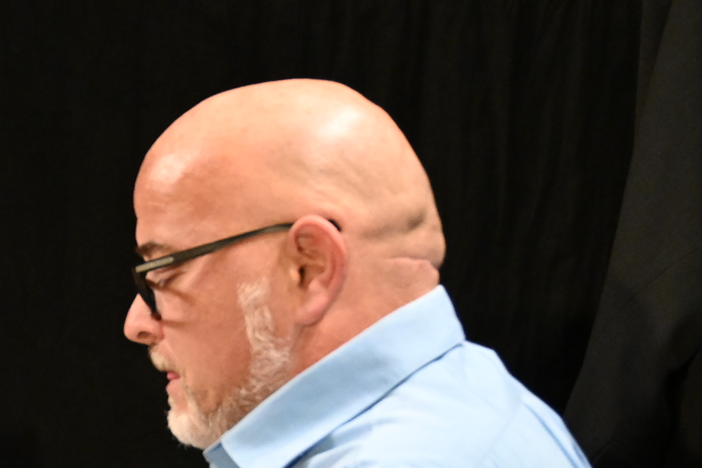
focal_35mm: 201
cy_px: 505
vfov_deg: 6.8
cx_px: -487
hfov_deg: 9.8
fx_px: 3919
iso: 2200
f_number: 4
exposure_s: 1/125
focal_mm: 38
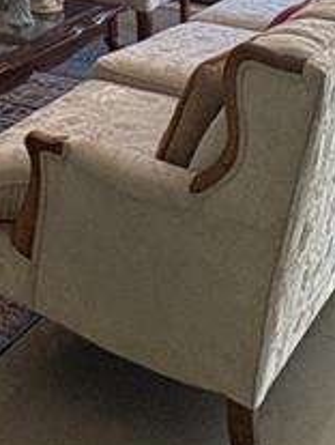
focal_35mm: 81
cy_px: -301
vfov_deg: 19.5
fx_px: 1042
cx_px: 0
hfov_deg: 17.8
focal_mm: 2.22
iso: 250
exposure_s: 1/97
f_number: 2.2
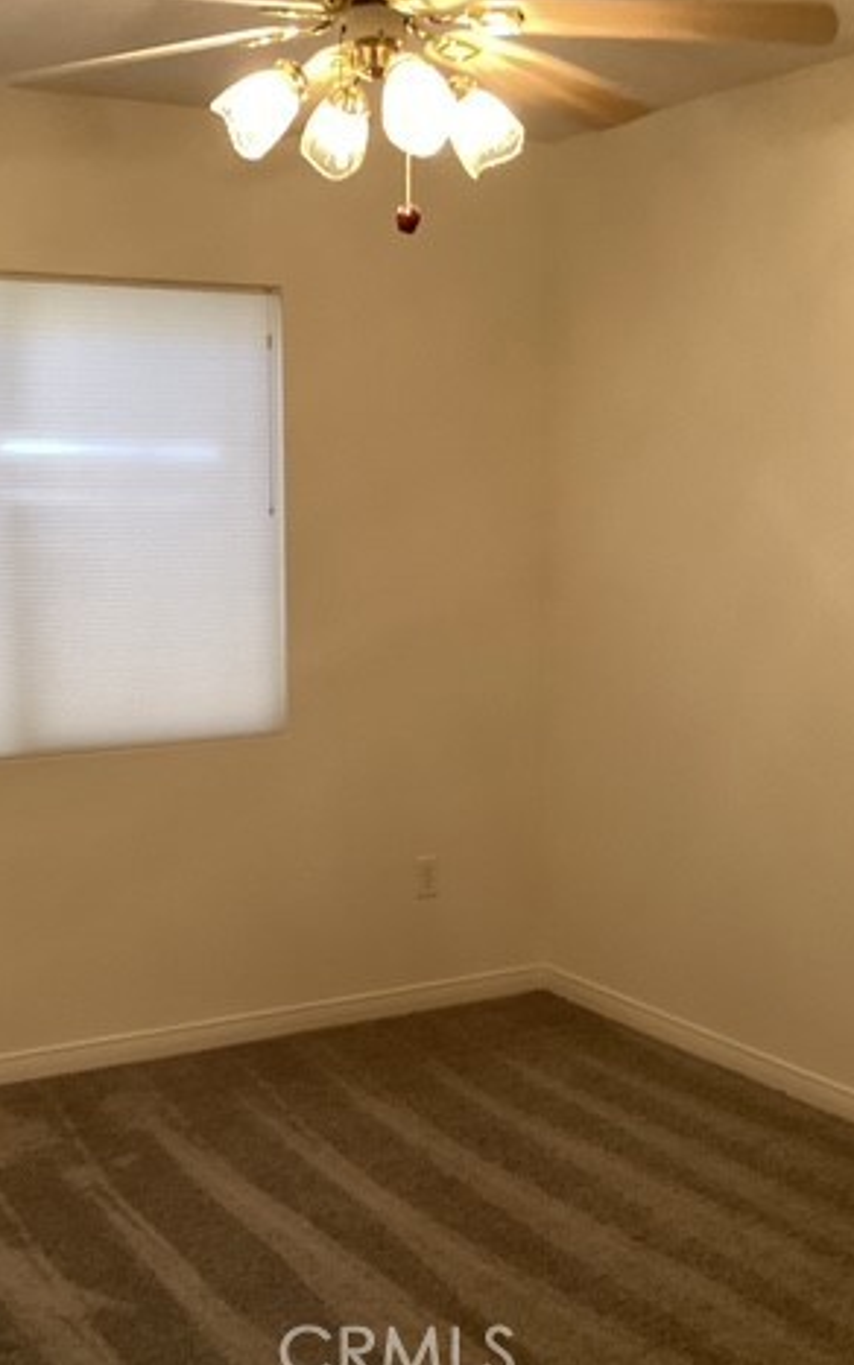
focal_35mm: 45
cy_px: 693
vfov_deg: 44.4
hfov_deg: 28.4
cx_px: 272
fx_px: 1675
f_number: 2.4
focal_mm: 3.3
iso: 250
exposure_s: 1/60
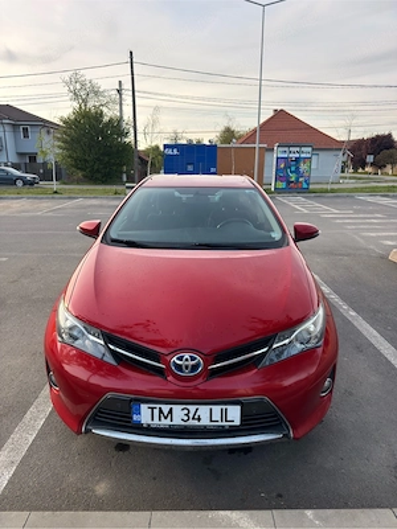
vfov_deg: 71.6
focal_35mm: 24
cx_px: 198
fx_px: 367
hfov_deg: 56.8
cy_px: 264
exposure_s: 1/929
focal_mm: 6.76
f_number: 1.78
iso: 80
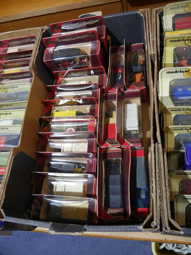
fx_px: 206
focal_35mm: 28
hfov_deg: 49.8
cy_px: 128
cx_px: 96
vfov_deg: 63.4
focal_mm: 14
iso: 320
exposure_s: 1/60
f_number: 3.5
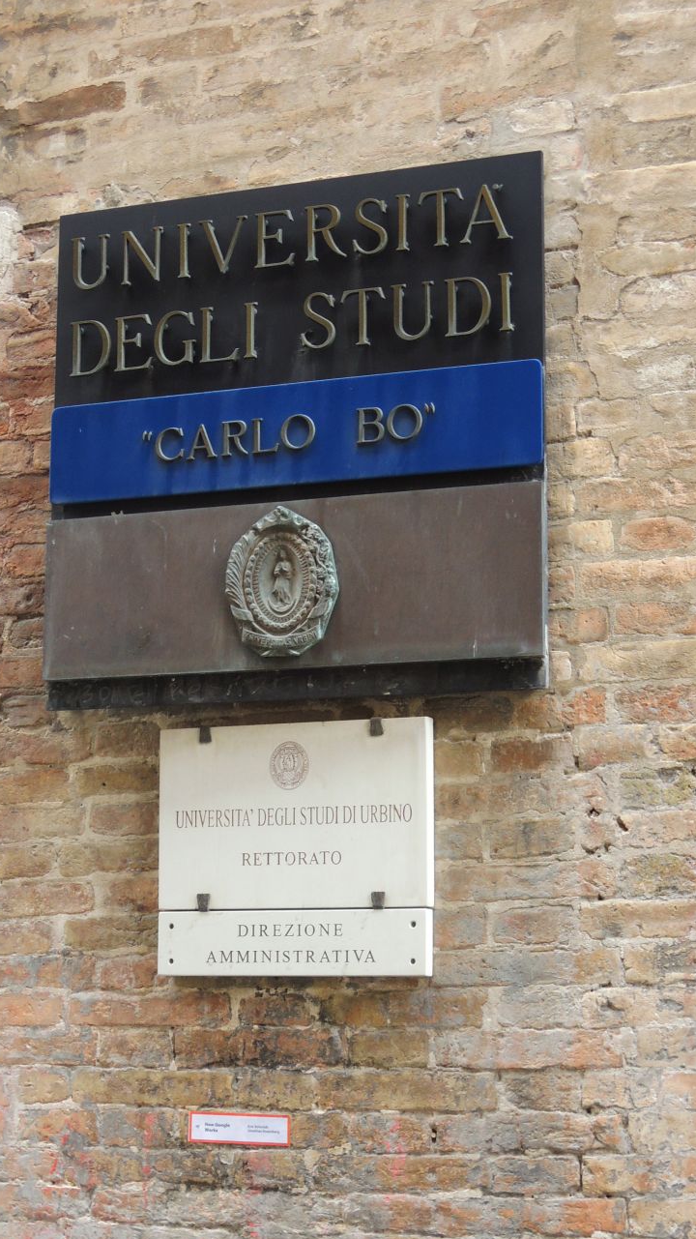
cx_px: 250
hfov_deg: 16.7
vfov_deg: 29.4
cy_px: 644
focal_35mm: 72
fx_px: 2364
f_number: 4.2
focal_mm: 11.1
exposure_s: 1/60
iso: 220
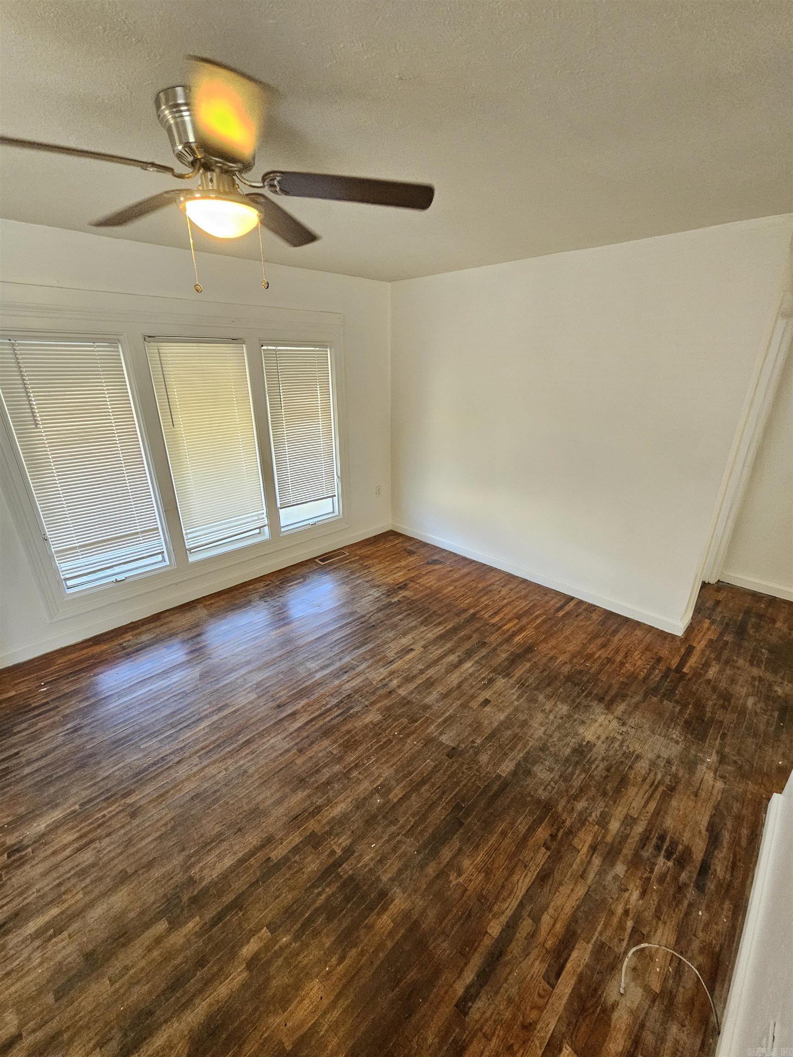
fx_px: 397
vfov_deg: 106.2
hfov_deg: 89.9
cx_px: 396
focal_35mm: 13
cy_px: 528
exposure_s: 1/77
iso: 500
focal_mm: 2.2
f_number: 2.2
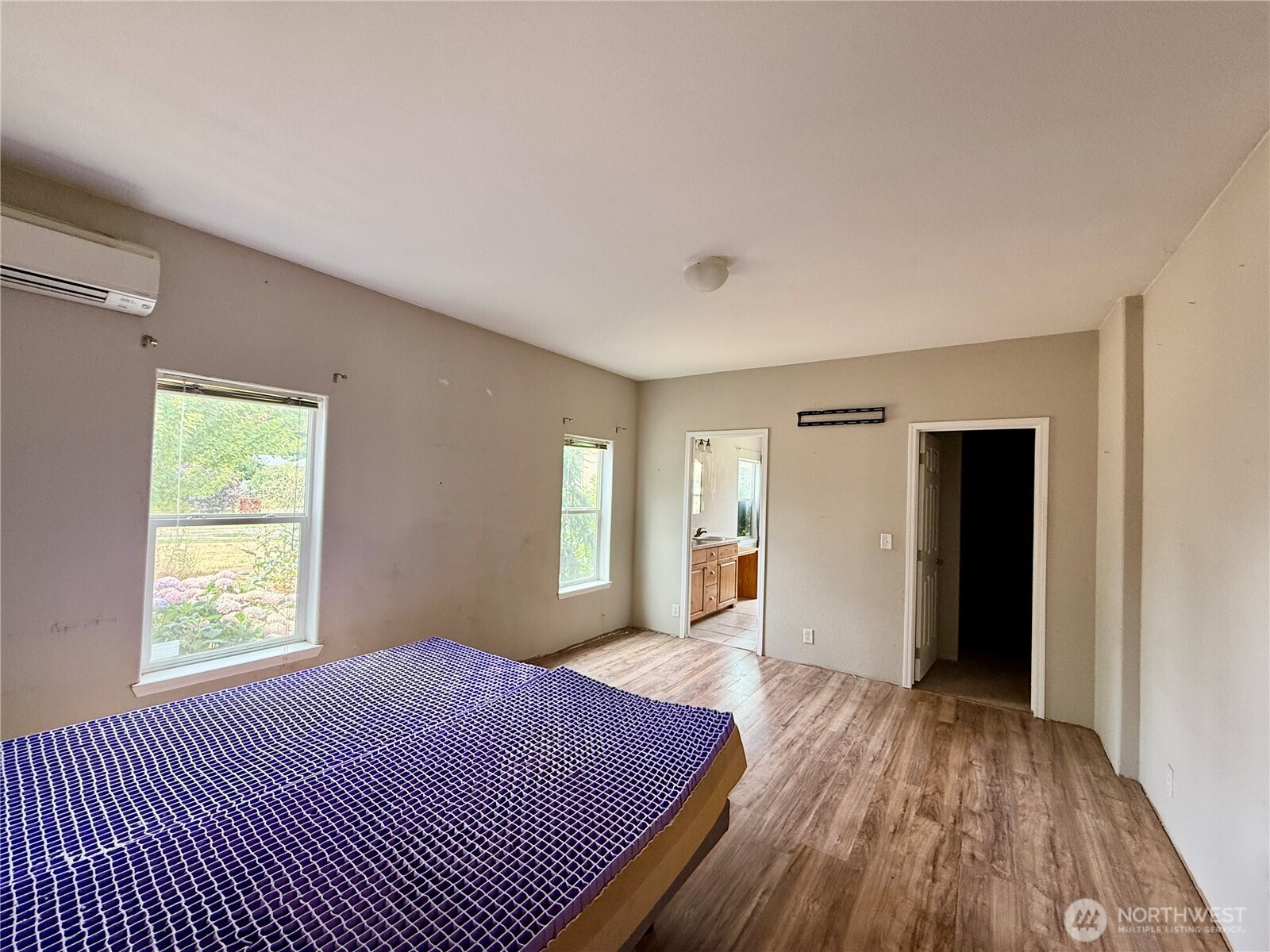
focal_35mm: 14
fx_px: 514
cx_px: 635
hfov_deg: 102.1
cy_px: 476
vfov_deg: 85.7
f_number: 2.2
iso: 160
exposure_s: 1/99
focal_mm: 2.22
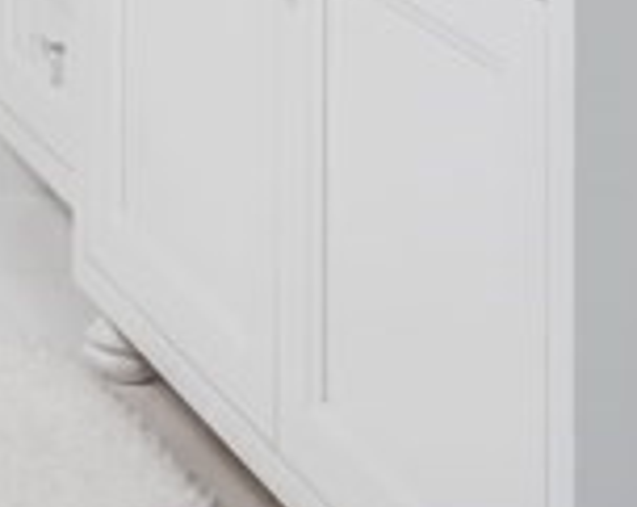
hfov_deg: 10.9
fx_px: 2860
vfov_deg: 8.9
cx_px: -855
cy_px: -815
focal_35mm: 152
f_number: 13
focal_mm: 24
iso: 100
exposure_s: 1.3
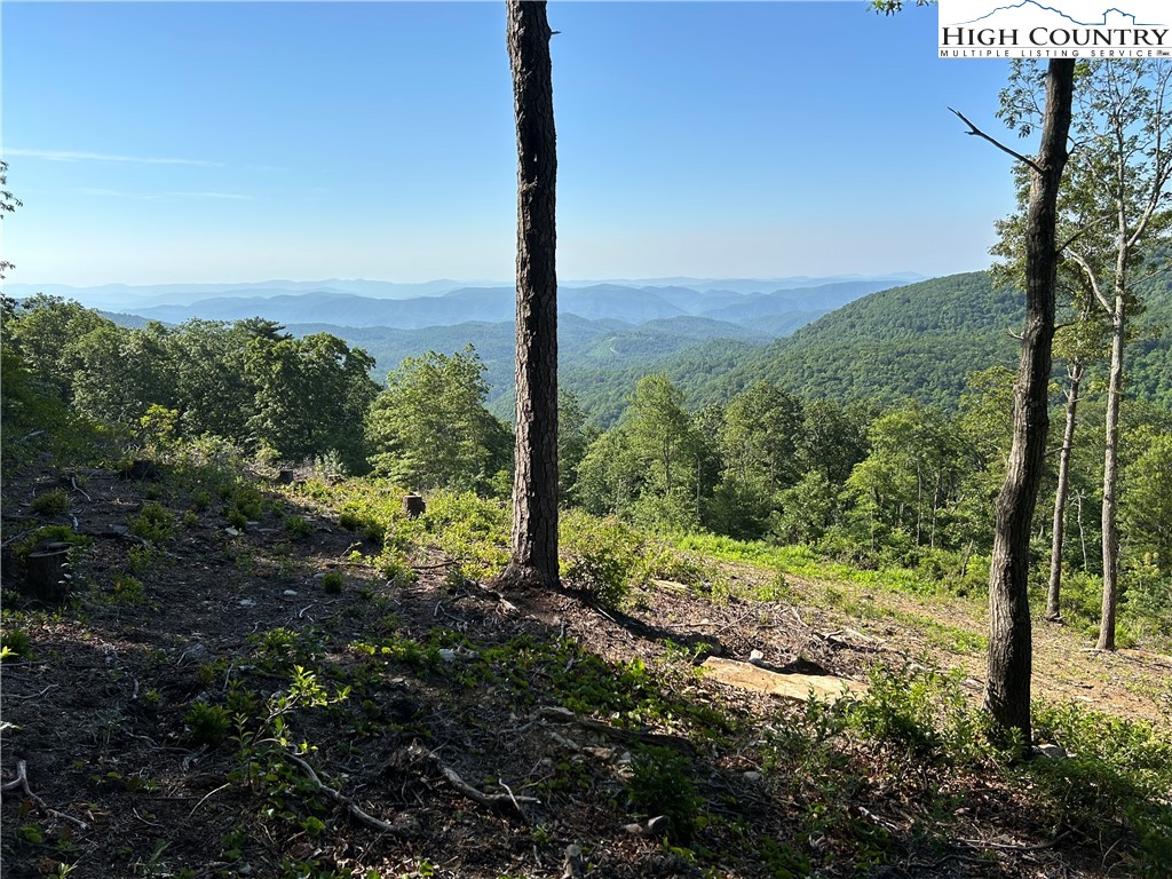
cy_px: 440
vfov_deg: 53.1
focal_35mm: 26
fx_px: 880
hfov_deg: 67.3
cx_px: 586
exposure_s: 1/4115
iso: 50
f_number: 1.5
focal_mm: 5.7
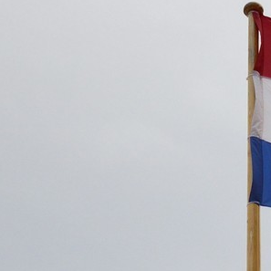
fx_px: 1780
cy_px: 669
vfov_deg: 8.0
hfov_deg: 8.7
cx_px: 265
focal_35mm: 201
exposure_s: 1/200
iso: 800
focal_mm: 44
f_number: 11
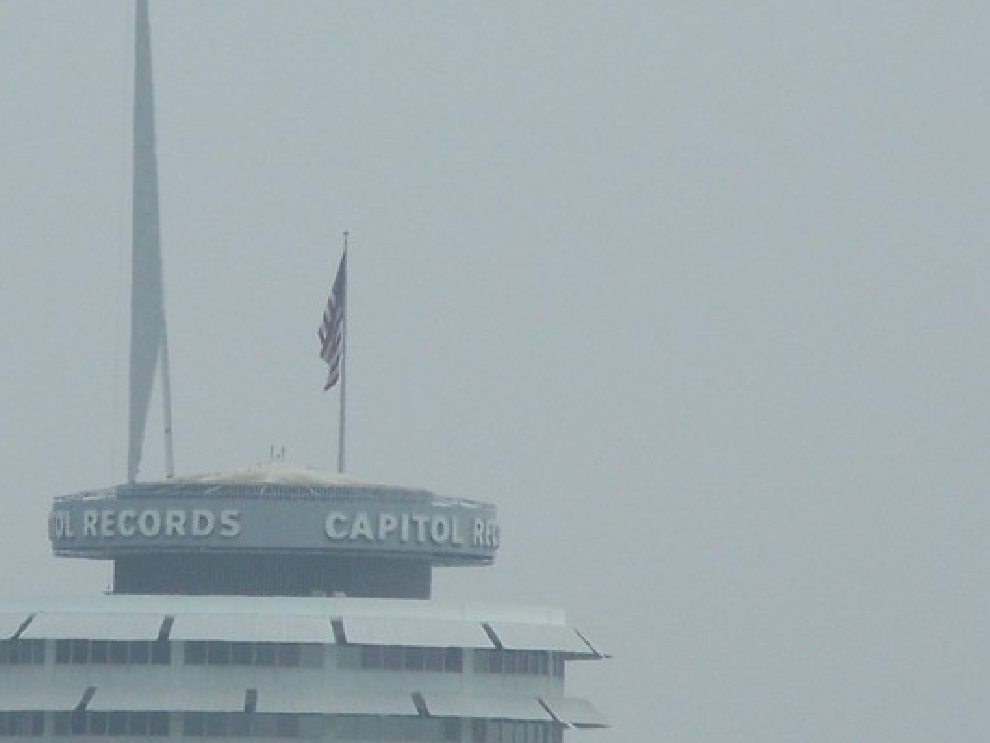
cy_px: 496
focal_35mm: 911
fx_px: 26066
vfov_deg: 1.6
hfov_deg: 2.2
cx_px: 265
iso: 80
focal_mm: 63
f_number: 7.1
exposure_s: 1/500
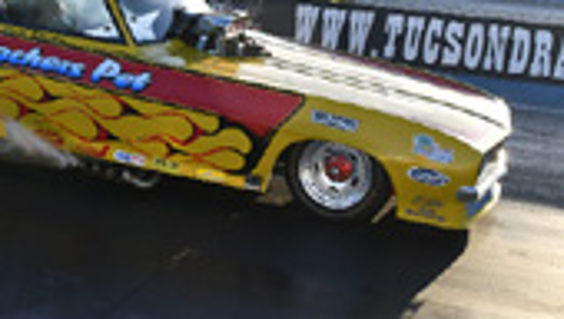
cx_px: 159
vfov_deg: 20.2
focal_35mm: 59
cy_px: 70
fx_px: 883
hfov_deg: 34.8
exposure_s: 1/1000
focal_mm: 16
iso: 400
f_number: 5.6
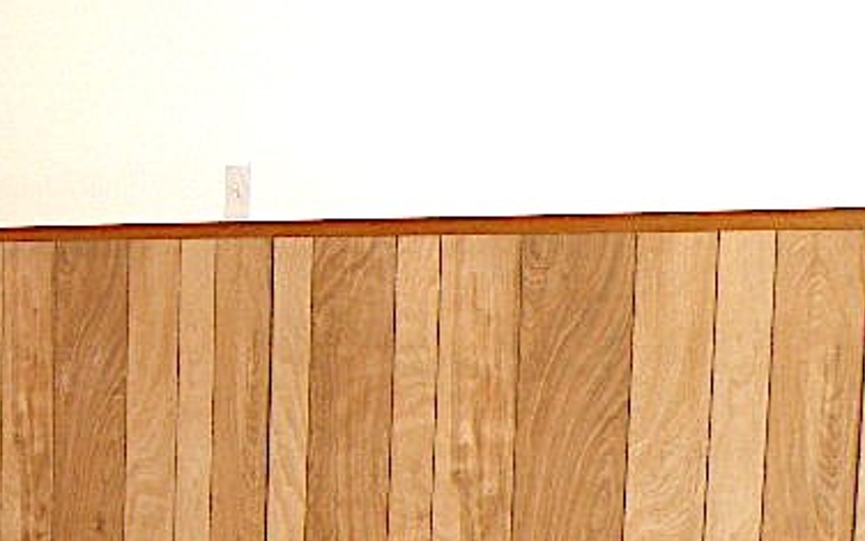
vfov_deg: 16.5
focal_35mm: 78
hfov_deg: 23.4
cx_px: -260
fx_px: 1839
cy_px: 493
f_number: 2.8
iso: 93
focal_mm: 4.7
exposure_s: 1/30
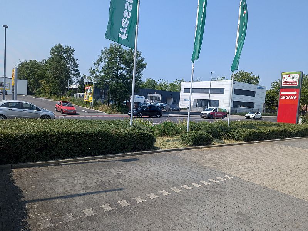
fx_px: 214
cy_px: 116
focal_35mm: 24
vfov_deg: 56.8
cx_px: 154
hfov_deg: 71.6
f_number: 1.85
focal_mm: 6.81
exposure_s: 1/2513
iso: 41
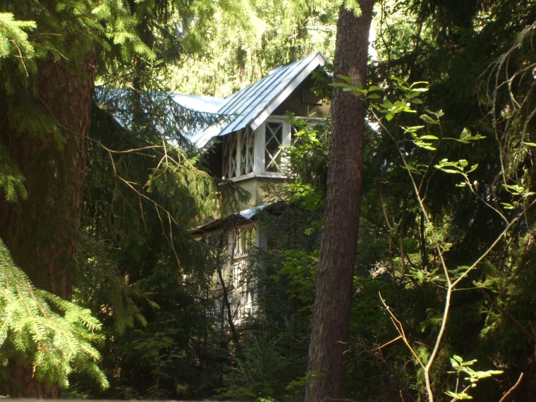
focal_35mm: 105
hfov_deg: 18.7
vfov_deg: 14.1
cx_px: 268
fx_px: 1626
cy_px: 201
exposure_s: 1/60
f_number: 4.9
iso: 200
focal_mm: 17.4
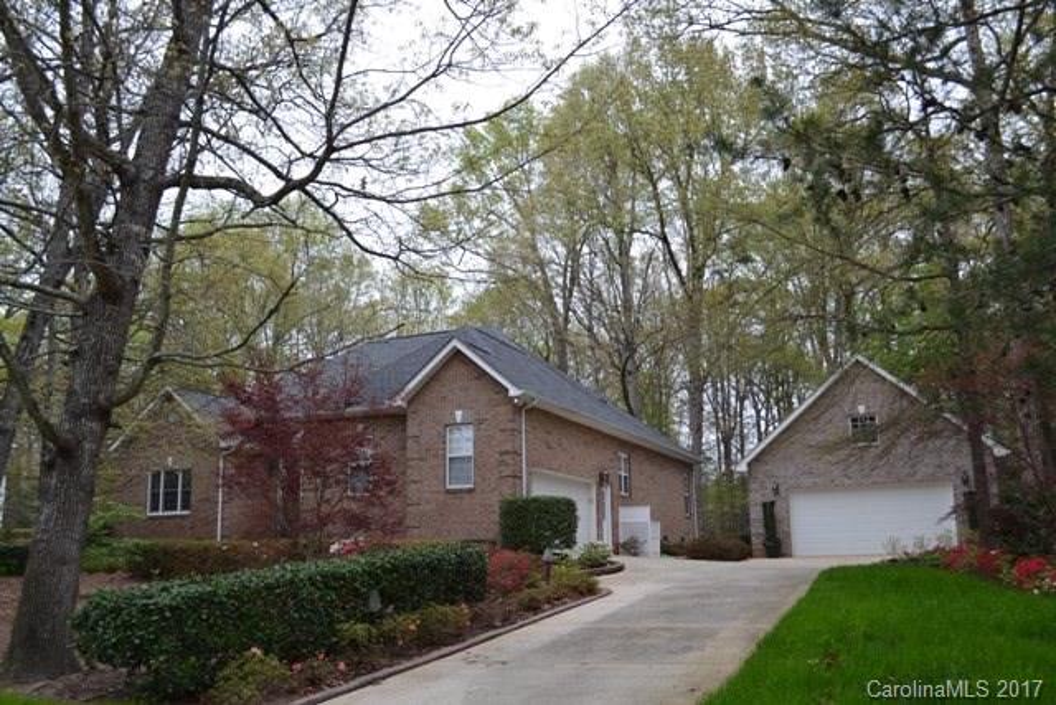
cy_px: 352
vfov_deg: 40.0
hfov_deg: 57.2
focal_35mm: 33
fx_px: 968
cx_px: 528
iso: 200
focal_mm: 22
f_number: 5.6
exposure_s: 1/125
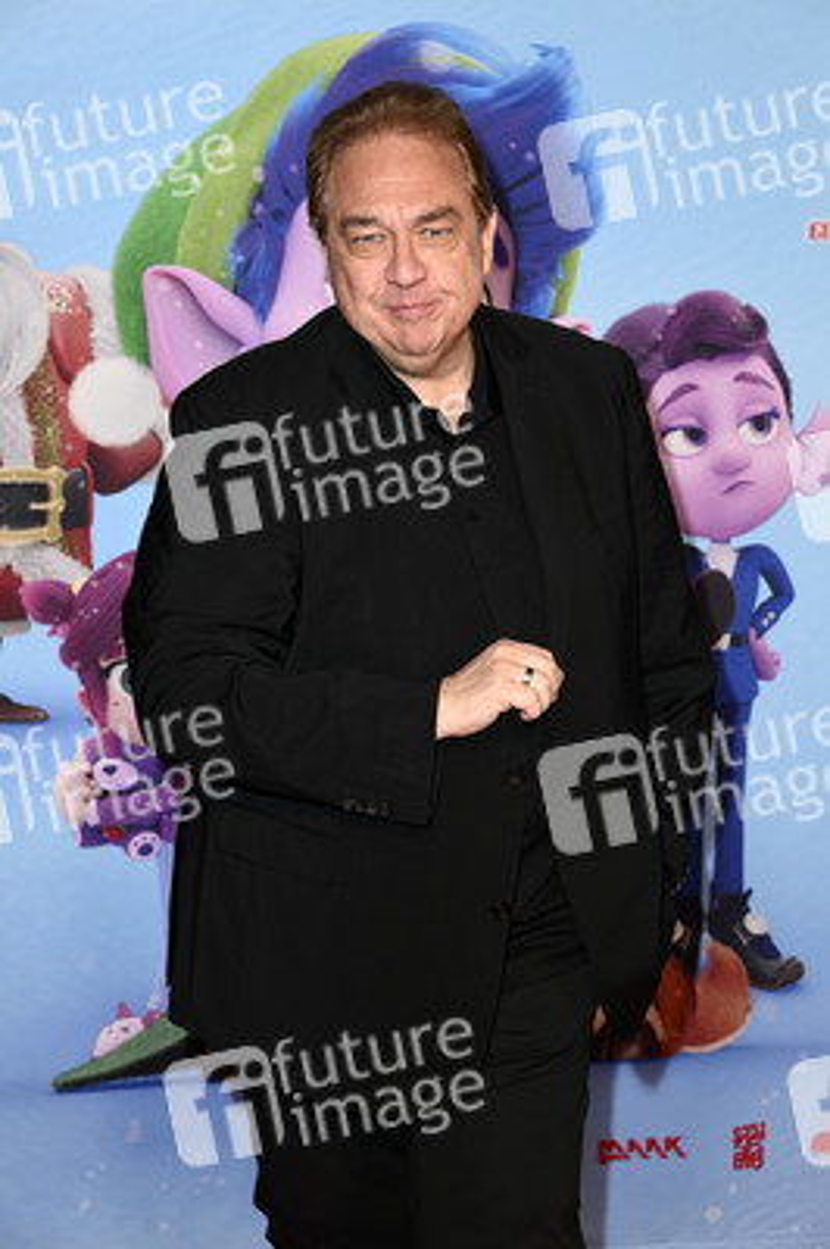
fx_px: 2702
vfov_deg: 26.0
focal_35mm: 78
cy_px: 624
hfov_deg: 17.5
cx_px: 415
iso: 1000
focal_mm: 78
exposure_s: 1/250
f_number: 5.6
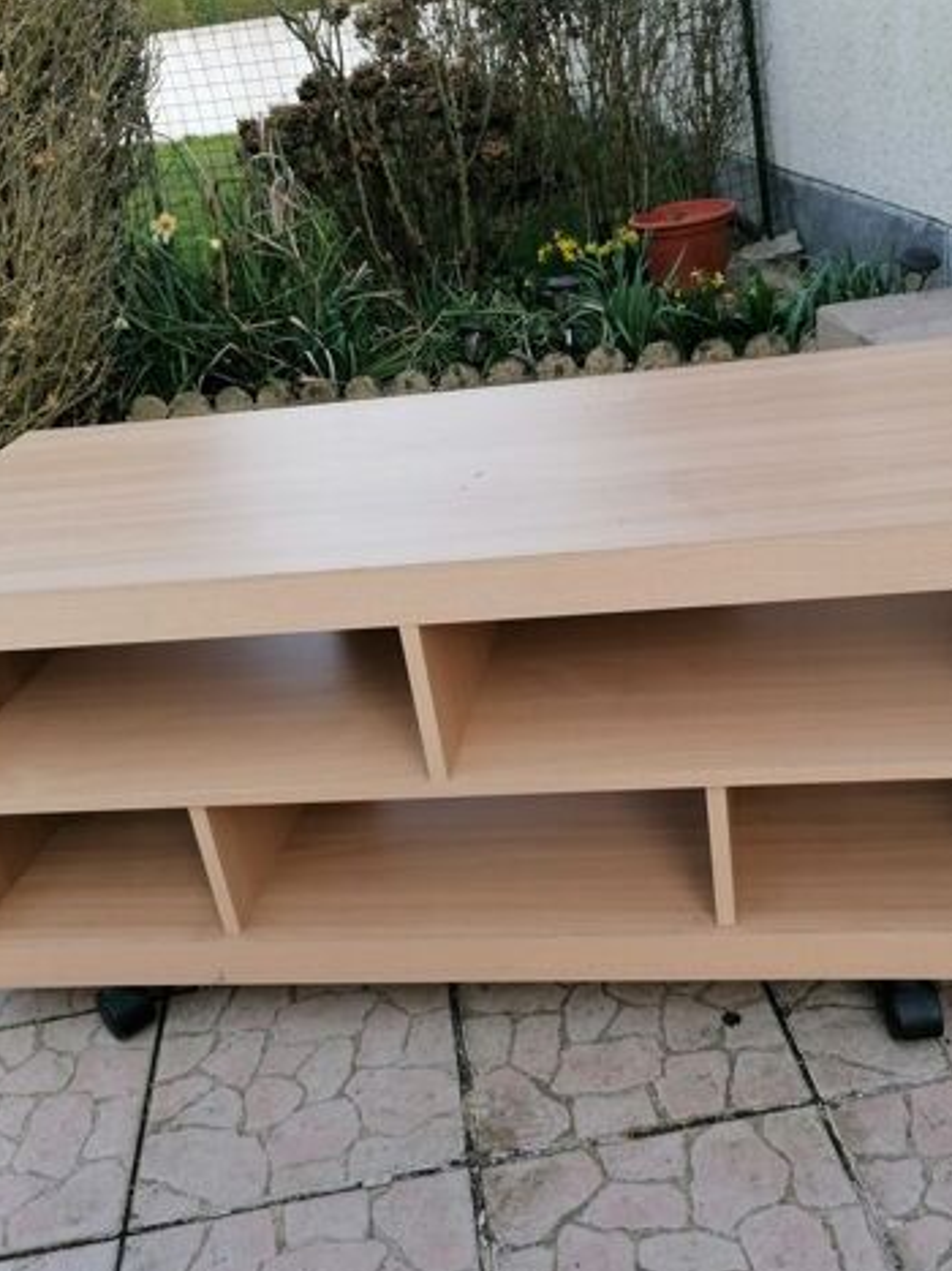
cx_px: 492
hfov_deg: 38.6
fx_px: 1357
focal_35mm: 37
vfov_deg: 50.1
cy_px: 680
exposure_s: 1/293
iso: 50
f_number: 1.8
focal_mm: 4.75
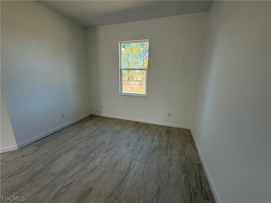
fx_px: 110
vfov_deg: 85.7
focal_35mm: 14
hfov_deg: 102.1
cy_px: 102
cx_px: 136
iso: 64
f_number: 2.2
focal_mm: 2.22
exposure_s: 1/120
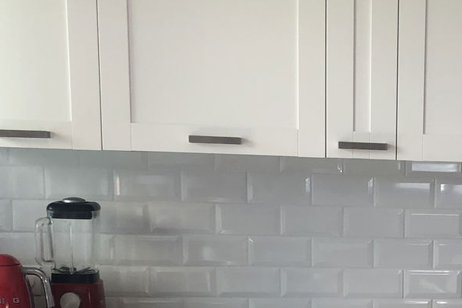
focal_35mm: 78
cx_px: 486
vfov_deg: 16.9
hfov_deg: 24.5
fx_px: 1001
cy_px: 344
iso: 40
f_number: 1.8
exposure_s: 1/120
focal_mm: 3.99
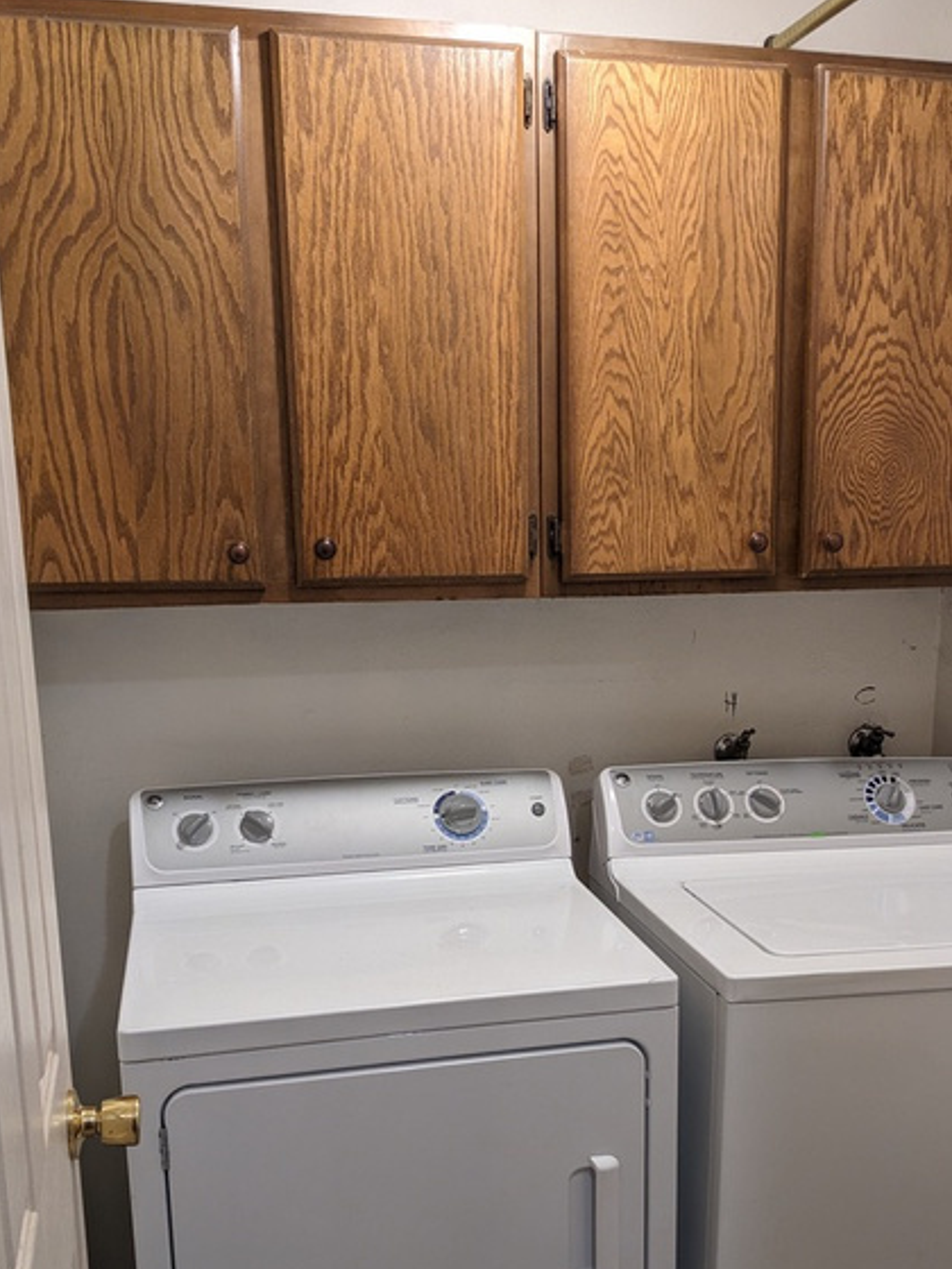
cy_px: 825
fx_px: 1357
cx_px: 558
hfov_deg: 38.6
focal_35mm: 37
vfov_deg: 49.4
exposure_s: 1/24
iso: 99
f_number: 1.73
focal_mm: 4.38
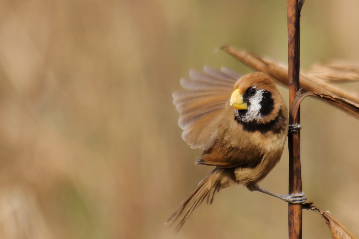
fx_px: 8226
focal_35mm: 825
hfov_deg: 2.5
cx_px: 172
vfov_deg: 1.7
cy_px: 132
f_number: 6.3
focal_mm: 460
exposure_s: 1/1250
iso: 800
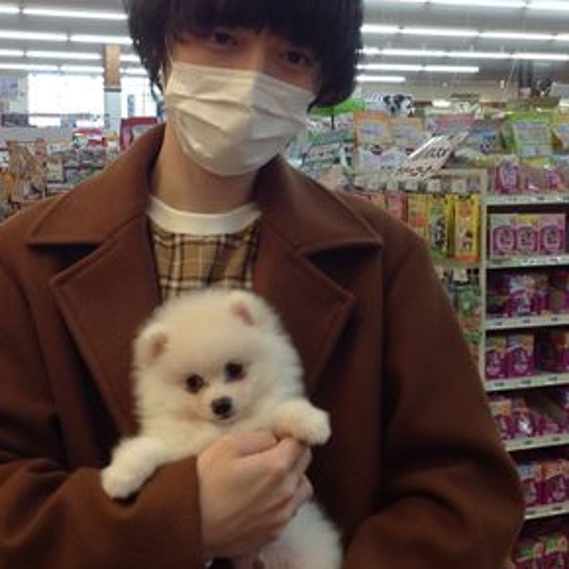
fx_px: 1190
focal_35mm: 64
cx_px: 251
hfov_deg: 26.9
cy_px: 265
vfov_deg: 26.9
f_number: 2.4
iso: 64
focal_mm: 4.28
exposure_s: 1/60
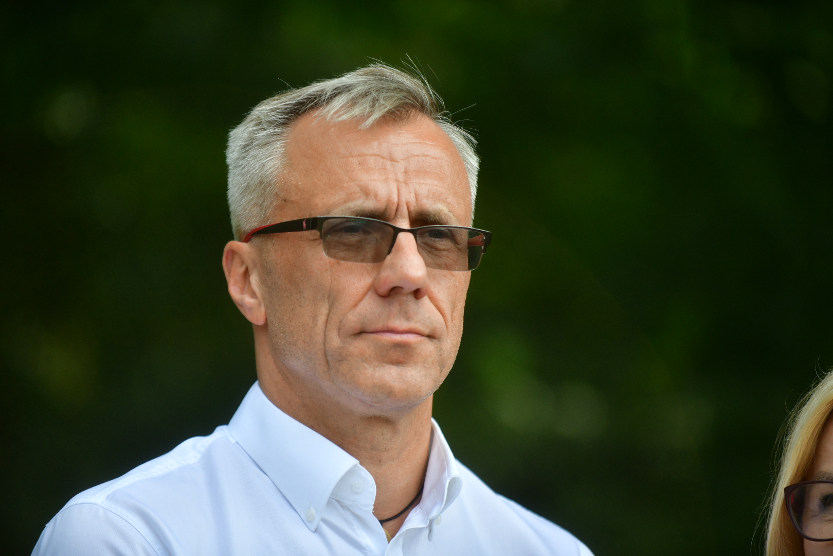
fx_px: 4627
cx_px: 416
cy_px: 278
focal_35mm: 200
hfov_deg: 10.3
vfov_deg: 6.9
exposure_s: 1/2500
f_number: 2.8
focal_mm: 200
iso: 640
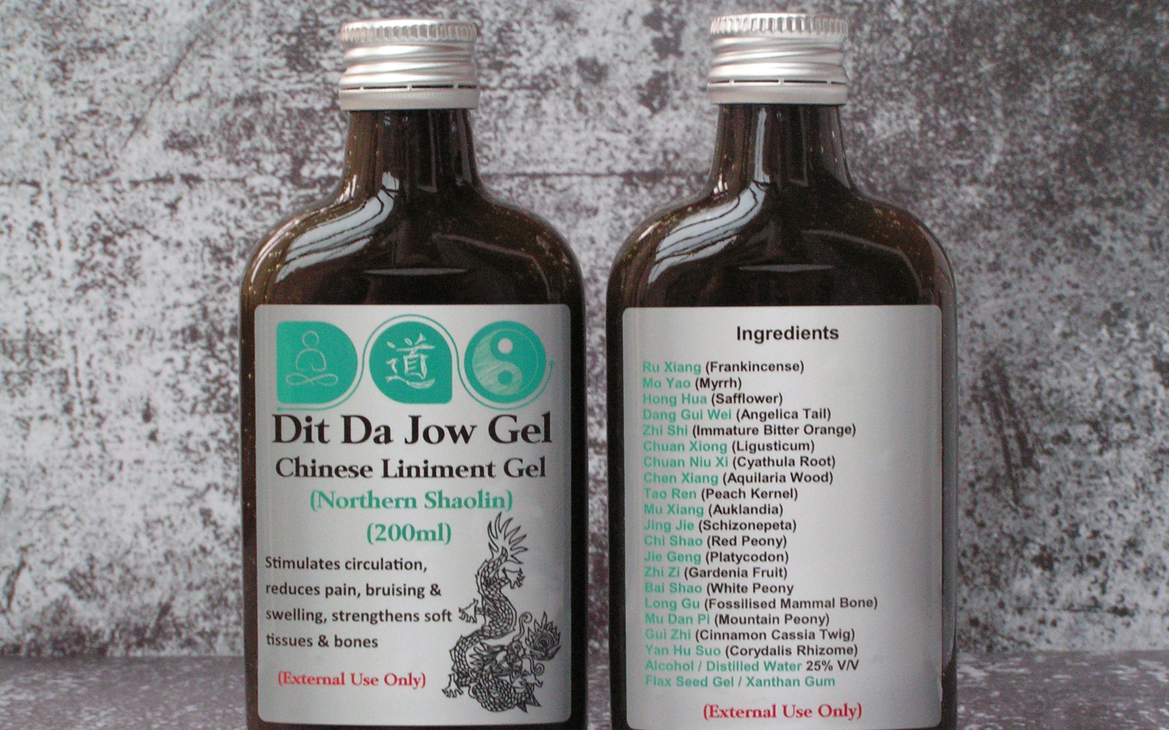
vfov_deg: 14.4
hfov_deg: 22.8
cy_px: 424
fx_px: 2899
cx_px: 589
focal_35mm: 91
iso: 200
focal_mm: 14.1
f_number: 5.6
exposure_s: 1/20
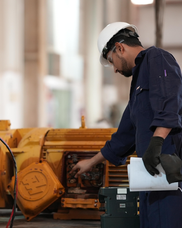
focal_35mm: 134
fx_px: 902
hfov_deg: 11.5
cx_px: 49
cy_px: 111
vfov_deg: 14.4
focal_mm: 85
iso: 800
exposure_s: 1/250
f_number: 1.4
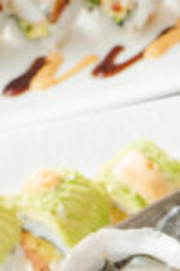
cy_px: 320
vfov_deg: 6.0
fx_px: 2586
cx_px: 577
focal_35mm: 344
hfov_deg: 3.9
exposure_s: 1/160
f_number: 6.3
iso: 1600
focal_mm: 50
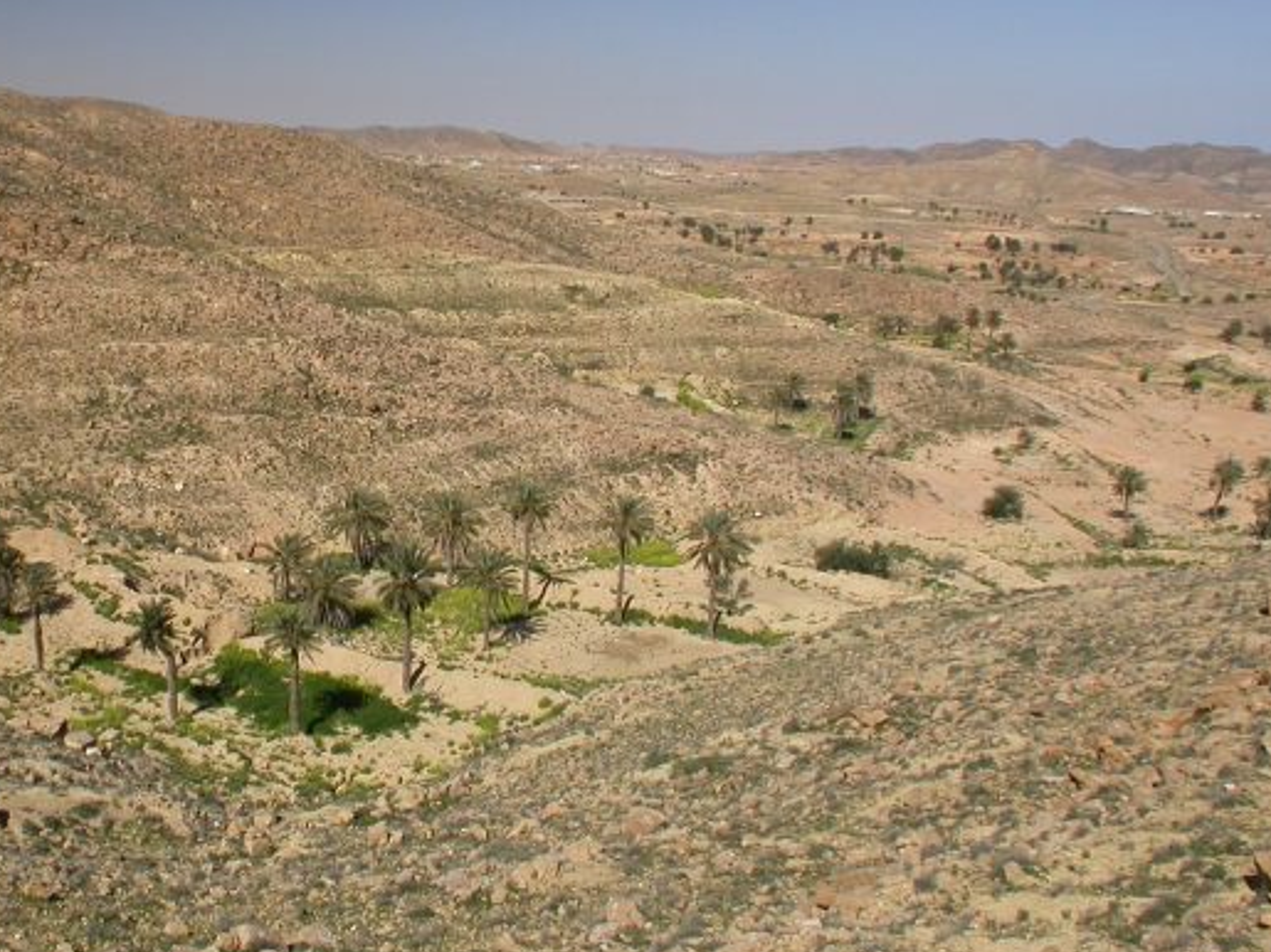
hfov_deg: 32.3
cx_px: 363
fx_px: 2166
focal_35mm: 59
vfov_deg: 24.8
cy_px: 382
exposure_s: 1/248
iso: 100
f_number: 6
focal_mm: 7.85
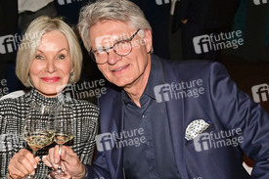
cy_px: 115
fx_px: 441
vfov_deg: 22.9
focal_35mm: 59
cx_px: 94
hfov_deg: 33.7
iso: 2000
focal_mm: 36
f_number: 5
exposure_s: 1/200
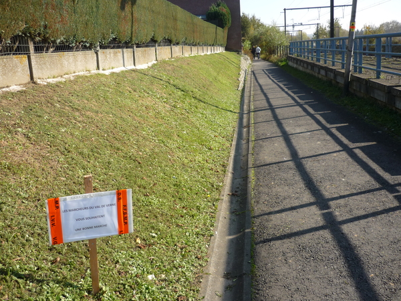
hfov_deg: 55.4
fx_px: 382
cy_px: 150
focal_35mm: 33
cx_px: 200
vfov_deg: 42.9
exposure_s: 1/640
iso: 100
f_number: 2.8
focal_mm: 5.5
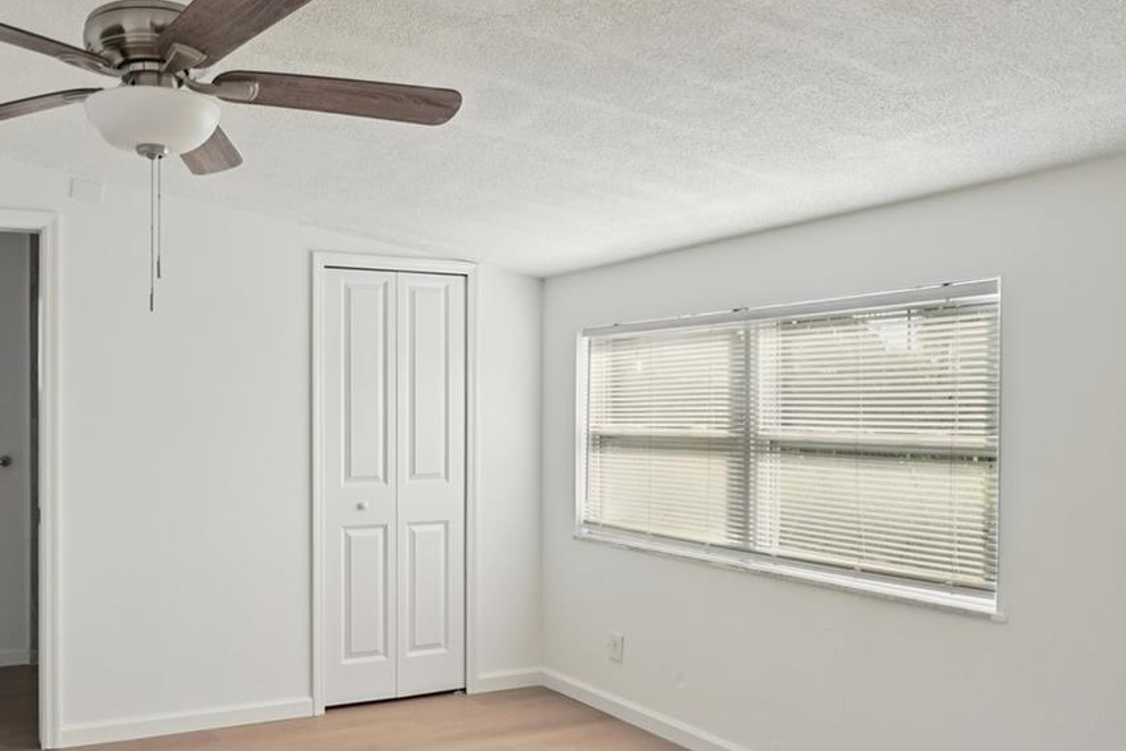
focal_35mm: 30
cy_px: 421
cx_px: 306
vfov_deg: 43.5
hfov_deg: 59.2
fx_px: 938
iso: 400
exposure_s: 1/125
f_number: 8
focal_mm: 16
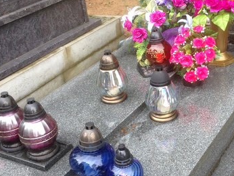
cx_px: 133
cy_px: 62
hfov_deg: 31.6
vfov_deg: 24.0
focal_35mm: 61
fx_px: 413
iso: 50
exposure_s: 1/194
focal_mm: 4.12
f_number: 2.4
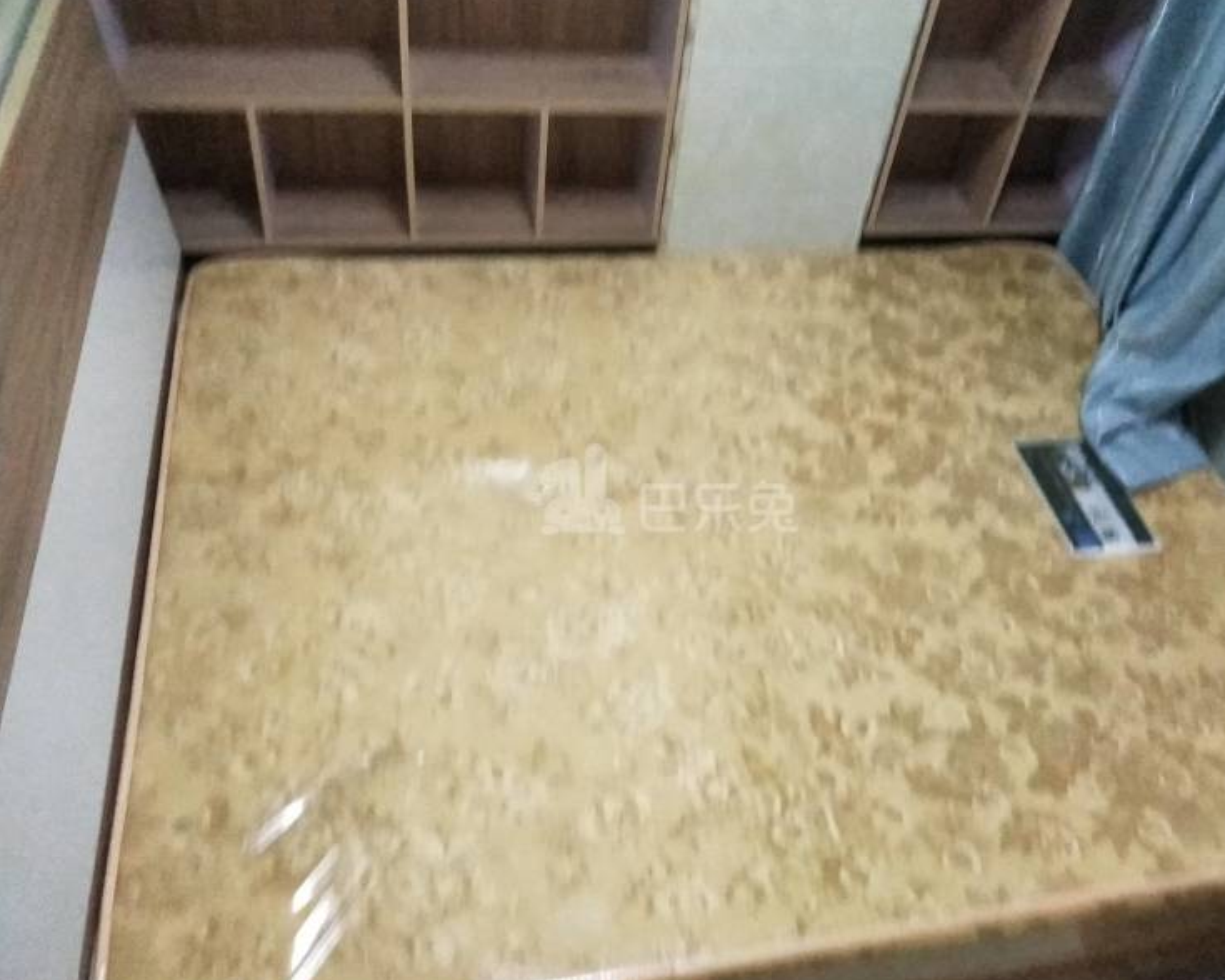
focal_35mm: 34
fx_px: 1233
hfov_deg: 52.8
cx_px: 665
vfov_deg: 43.4
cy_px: 490
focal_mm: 5.5
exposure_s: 1/33
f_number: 1.7
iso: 241
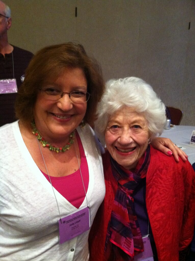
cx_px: 98
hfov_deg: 40.6
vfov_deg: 52.7
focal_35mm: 35
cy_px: 130
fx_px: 264
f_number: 2.8
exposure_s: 1/15
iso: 640
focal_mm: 3.85
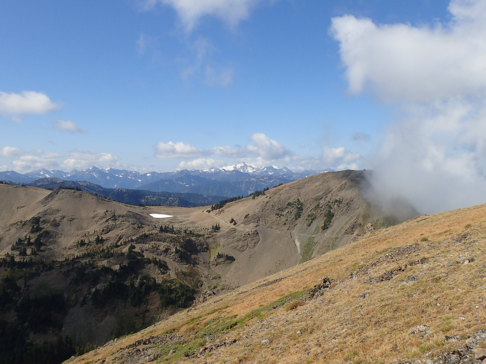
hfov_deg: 56.8
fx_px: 449
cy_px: 182
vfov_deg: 44.2
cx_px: 243
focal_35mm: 32
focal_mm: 5.87
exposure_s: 1/400
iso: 200
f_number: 9
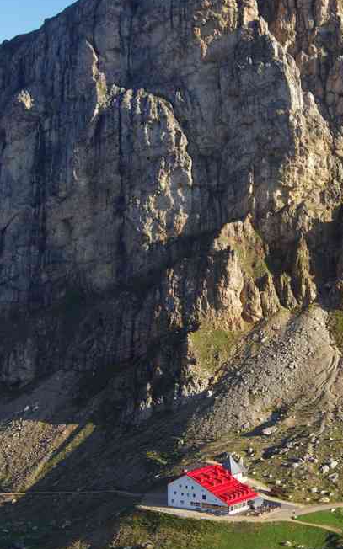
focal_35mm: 100
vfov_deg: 20.8
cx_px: 212
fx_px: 1497
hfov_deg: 13.1
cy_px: 293
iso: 200
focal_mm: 42.5
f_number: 8
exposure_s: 1/80
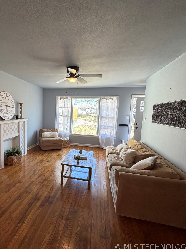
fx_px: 136
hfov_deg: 66.5
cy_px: 126
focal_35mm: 19
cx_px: 60
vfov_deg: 84.7
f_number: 2.2
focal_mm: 2.22
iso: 250
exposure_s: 1/120
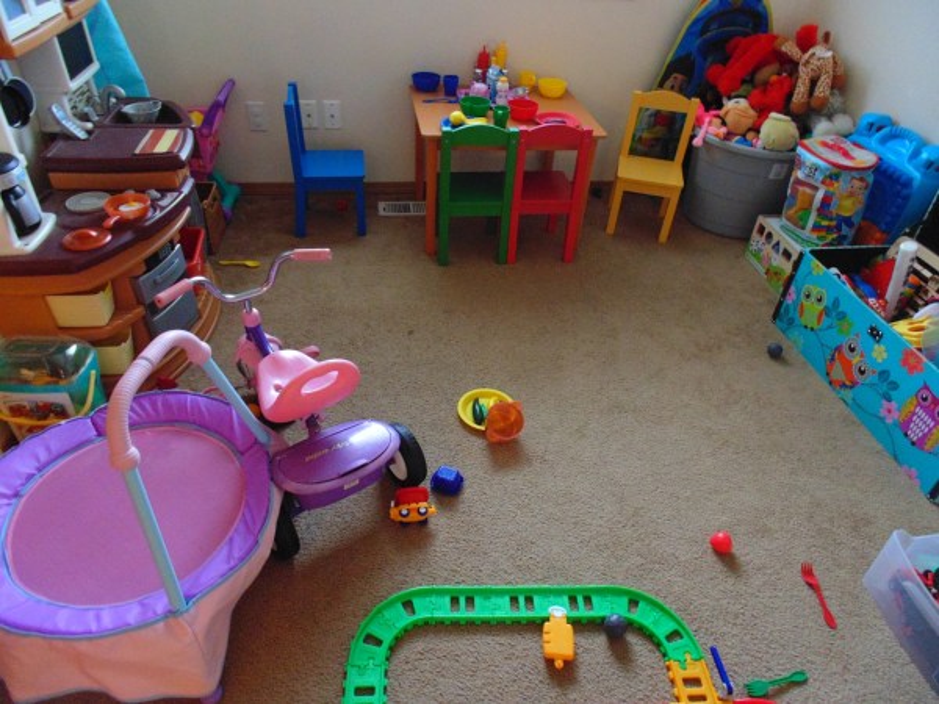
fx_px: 597
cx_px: 470
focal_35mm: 22
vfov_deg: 61.1
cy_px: 352
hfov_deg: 76.4
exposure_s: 1/8
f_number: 3.1
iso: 400
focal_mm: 4
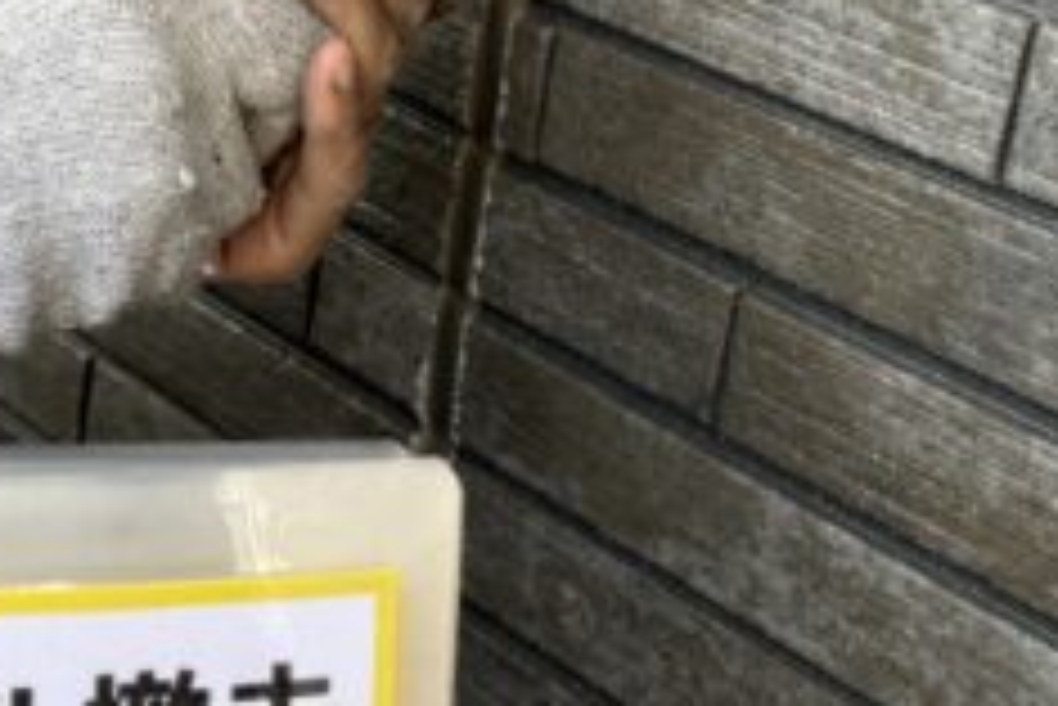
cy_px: 220
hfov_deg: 23.8
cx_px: 365
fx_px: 2499
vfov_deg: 16.1
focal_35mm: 85
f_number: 1.78
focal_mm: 6.86
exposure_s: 1/121
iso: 125
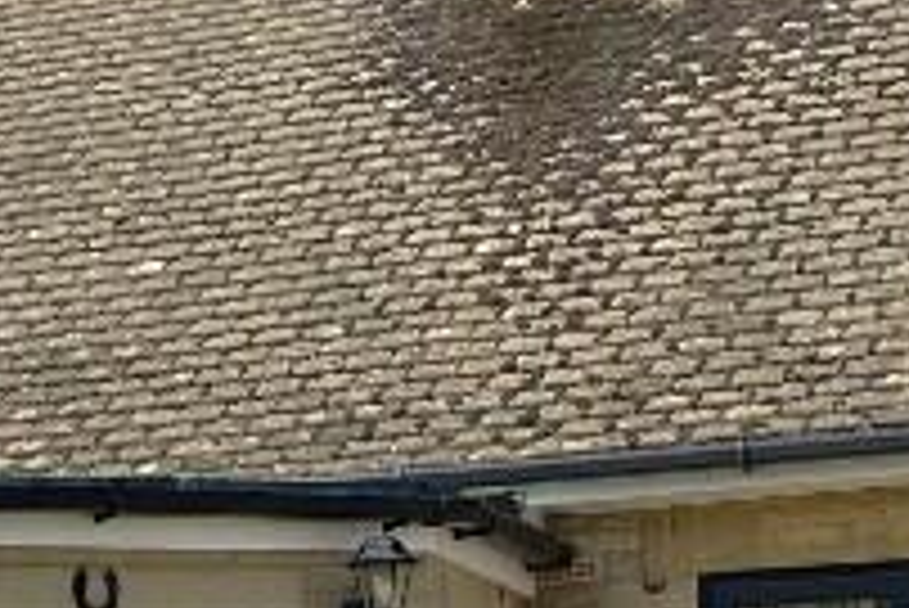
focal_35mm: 137
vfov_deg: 9.8
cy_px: 878
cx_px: 22
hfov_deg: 14.7
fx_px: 3462
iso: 32
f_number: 1.8
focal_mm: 4.25
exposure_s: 1/1701
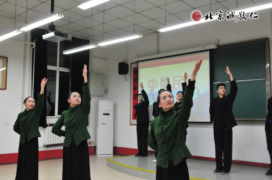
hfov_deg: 53.2
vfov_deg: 36.8
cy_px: 90
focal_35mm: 36
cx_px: 136
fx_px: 272
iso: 800
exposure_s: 1/80
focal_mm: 24
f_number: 4.5
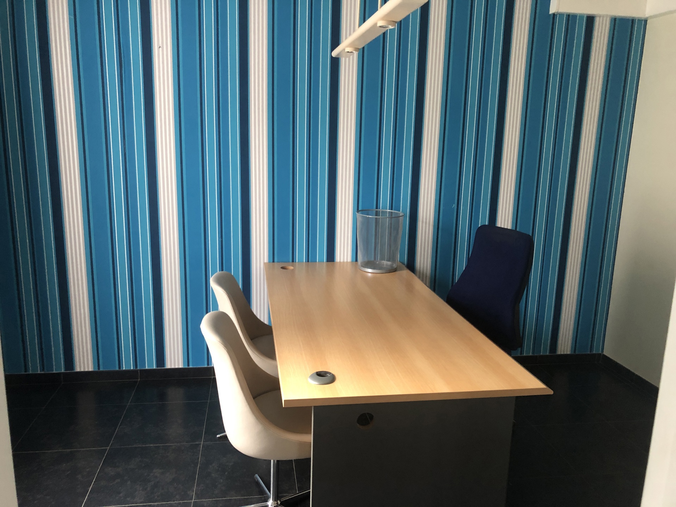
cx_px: 338
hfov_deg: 63.4
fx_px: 547
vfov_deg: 49.7
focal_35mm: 28
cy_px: 254
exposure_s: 1/15
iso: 64
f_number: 1.8
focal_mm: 3.99
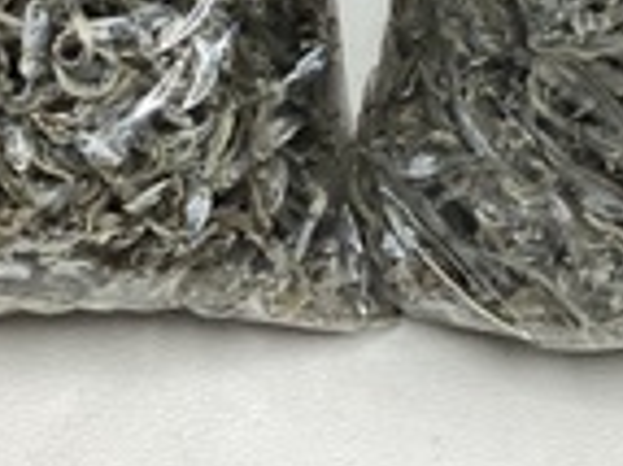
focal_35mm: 104
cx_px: 466
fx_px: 1870
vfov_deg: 13.8
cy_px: -74
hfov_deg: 18.8
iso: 50
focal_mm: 3.3
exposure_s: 1/60
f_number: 2.4
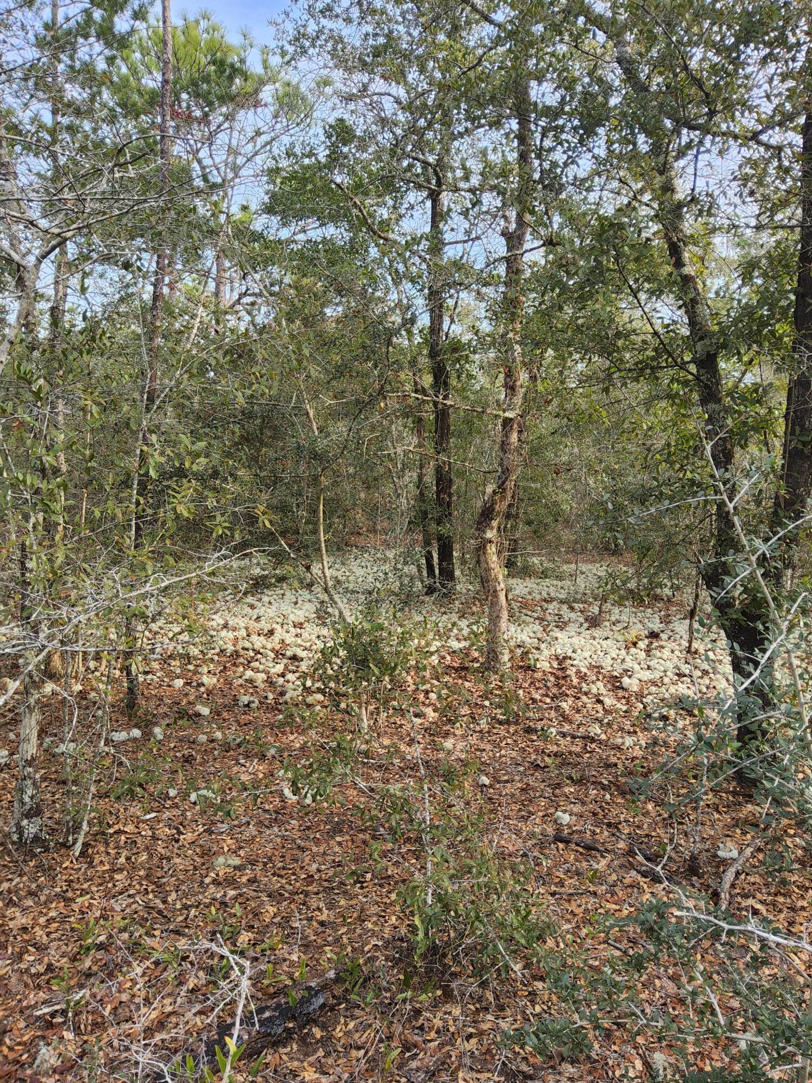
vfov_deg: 69.4
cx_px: 406
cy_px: 542
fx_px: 782
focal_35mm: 25
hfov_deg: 54.9
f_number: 2
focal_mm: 3.08
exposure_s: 1/156
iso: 32
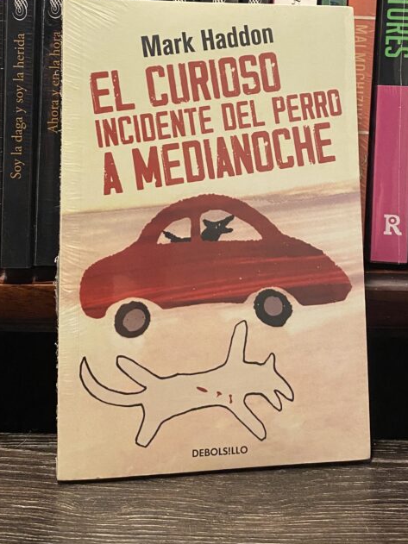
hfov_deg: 32.9
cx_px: 211
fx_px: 692
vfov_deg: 41.6
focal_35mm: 44
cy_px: 130
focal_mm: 4.25
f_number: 1.8
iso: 640
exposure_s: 1/32
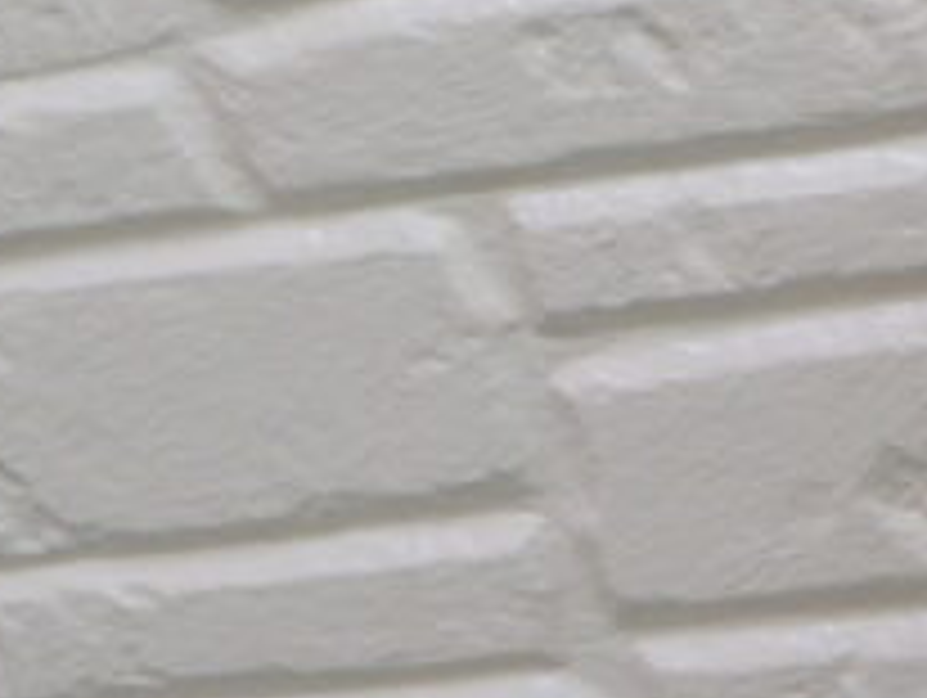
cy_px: 230
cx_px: 796
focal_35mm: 139
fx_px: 3727
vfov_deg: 10.7
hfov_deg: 14.1
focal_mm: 5
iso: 125
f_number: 3.5
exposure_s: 1/160
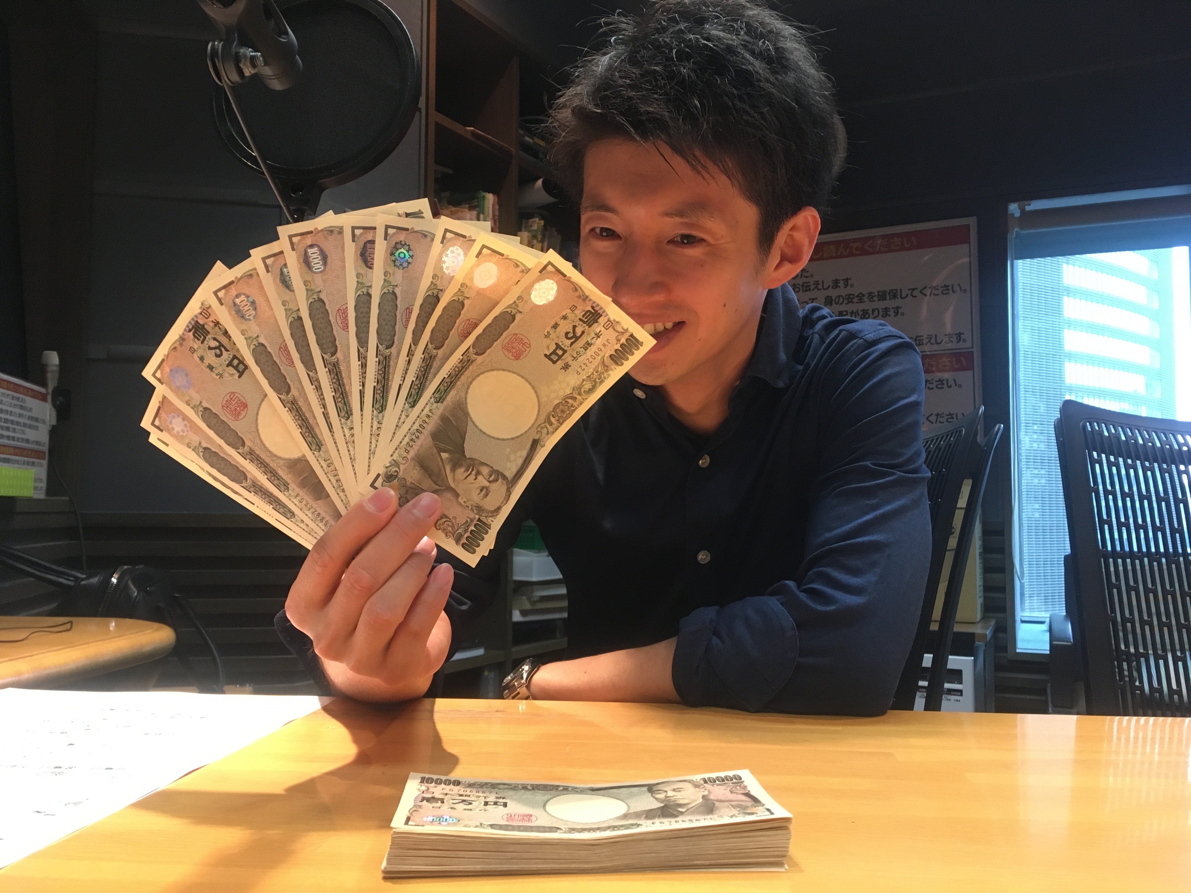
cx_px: 596
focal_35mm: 29
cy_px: 446
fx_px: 998
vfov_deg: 48.2
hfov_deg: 61.7
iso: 125
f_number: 2.2
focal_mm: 4.15
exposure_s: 1/30
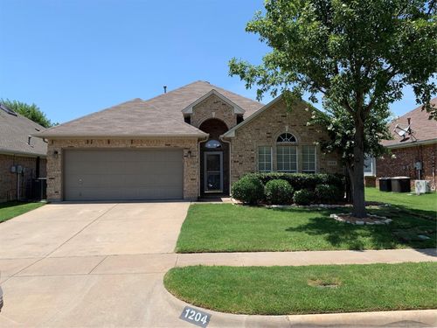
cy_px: 164
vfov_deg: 53.1
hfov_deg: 67.3
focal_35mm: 26
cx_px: 218
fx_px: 328
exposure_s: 1/1748
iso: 25
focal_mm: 4.25
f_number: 1.8
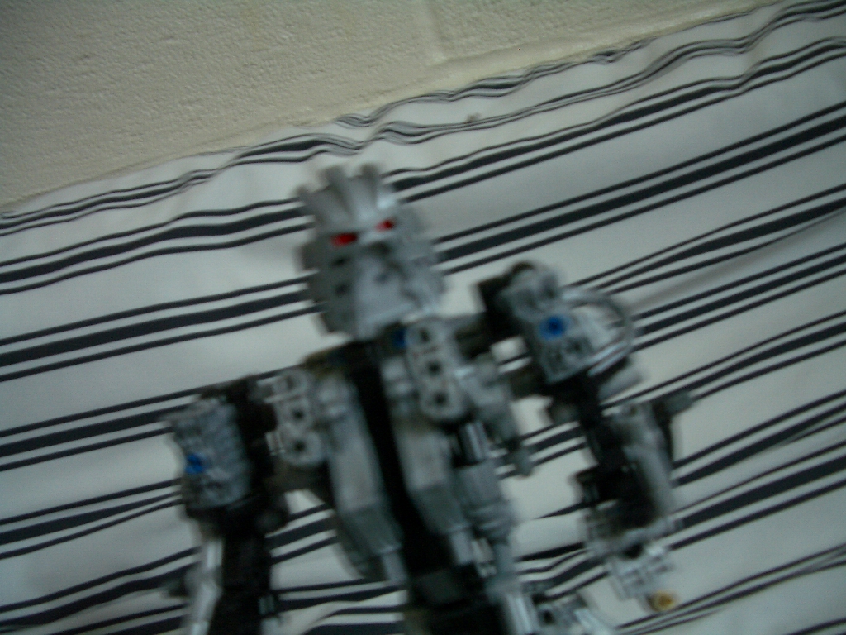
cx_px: 423
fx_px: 855
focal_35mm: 35
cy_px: 318
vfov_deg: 40.7
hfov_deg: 52.6
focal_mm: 5.8
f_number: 2.6
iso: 100
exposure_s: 1/8
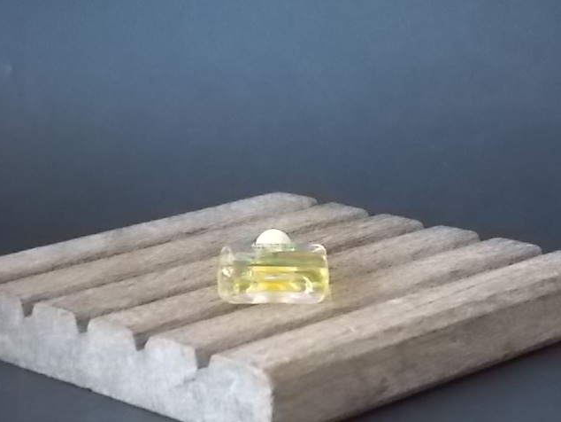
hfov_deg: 17.3
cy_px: 212
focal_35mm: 114
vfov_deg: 13.0
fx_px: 1848
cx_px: 279
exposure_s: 1/25
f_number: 6
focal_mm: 20.1
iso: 800
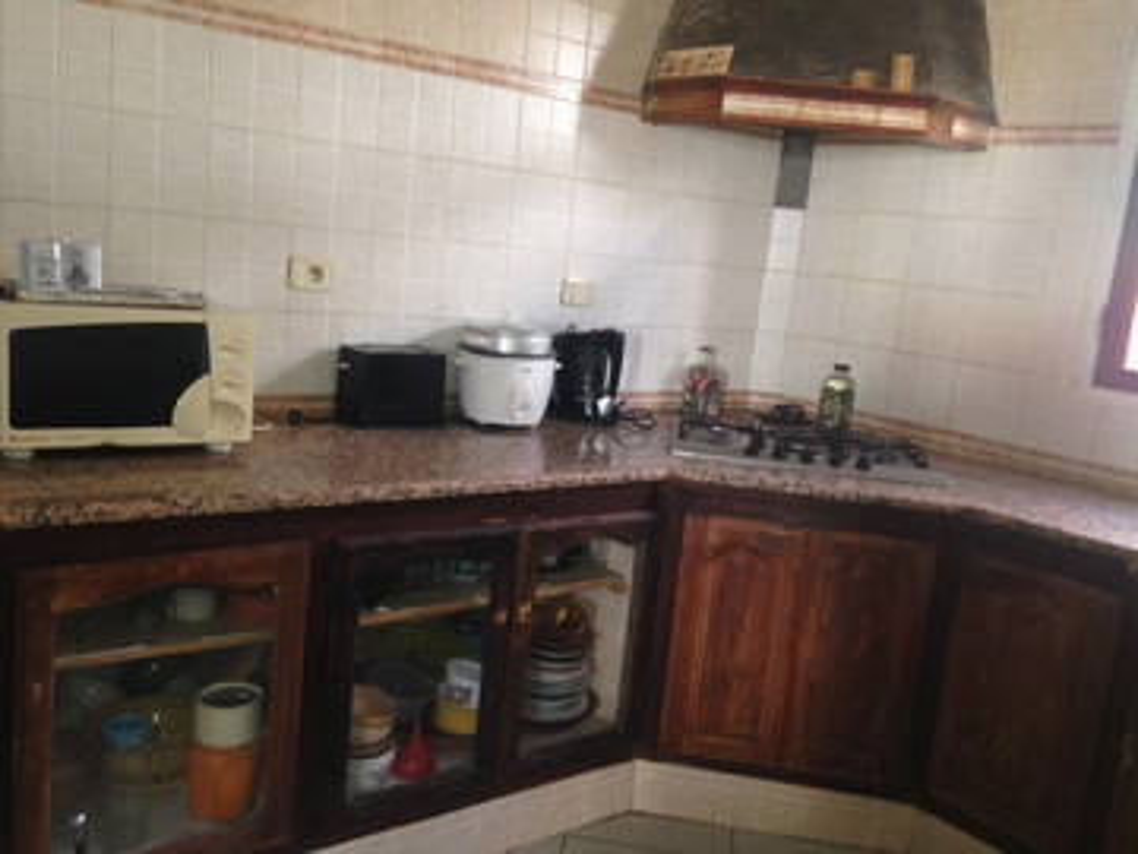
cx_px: 569
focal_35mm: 33
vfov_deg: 42.9
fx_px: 1085
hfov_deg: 55.4
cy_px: 427
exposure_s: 1/20
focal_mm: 4.12
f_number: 2.4
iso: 160
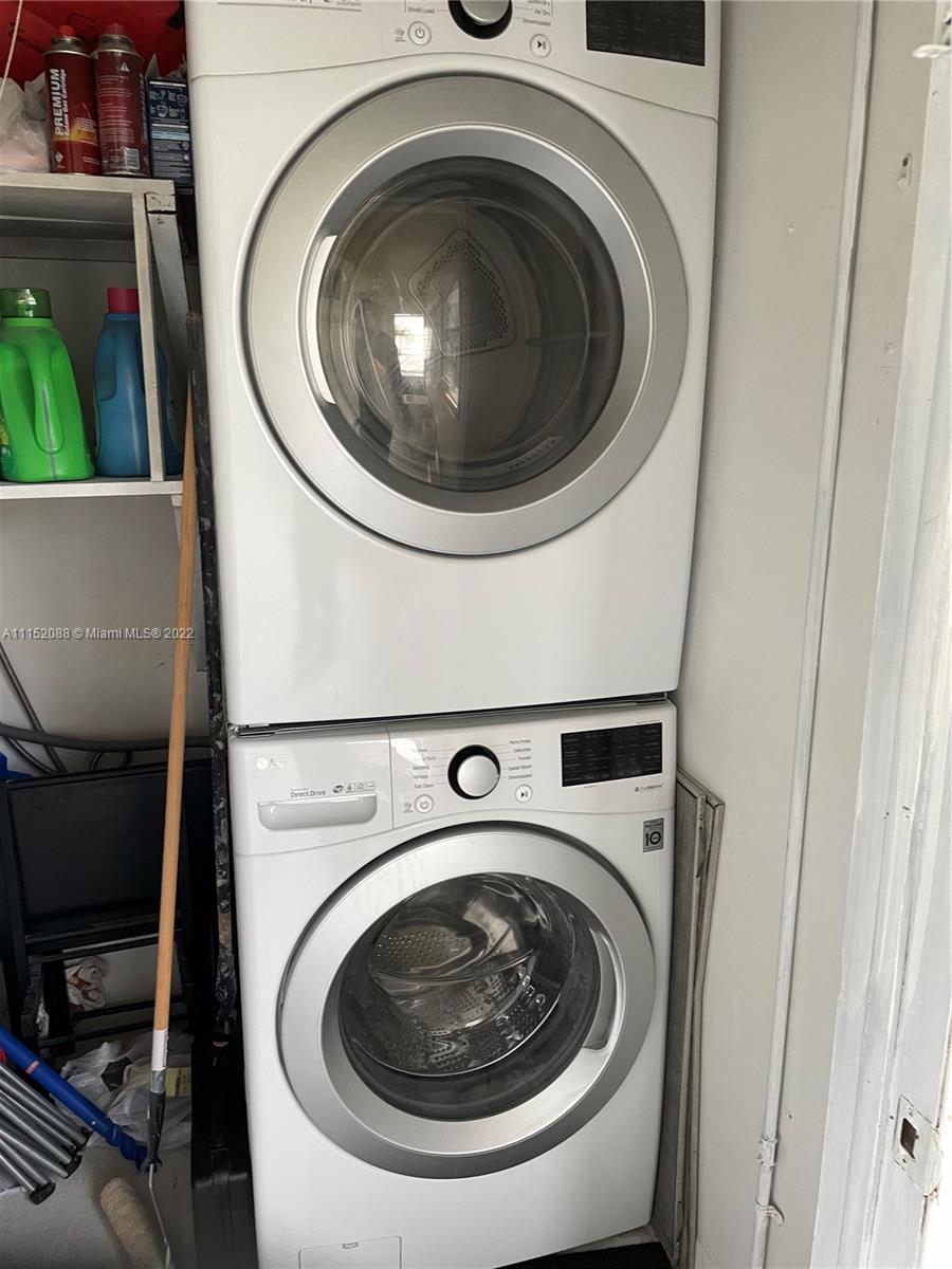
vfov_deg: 67.3
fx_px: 953
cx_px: 476
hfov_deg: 53.1
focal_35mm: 26
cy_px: 634
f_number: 1.6
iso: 125
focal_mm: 4.2
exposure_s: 1/83
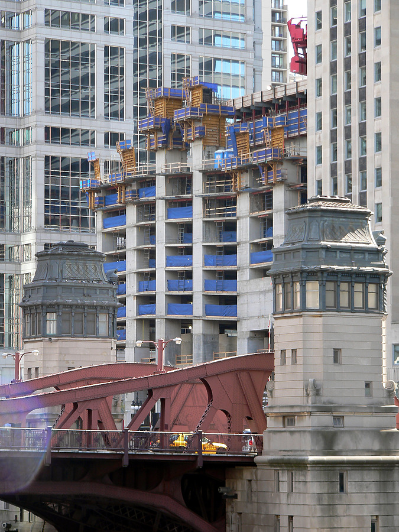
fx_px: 2029
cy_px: 266
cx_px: 200
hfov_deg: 11.2
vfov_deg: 14.9
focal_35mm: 132
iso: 80
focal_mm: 21.9
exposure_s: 1/125
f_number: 3.3
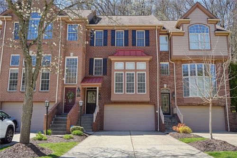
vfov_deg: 38.9
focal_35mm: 34
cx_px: 118
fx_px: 224
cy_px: 79
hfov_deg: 55.8
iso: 500
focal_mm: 34
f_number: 8
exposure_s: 1/320
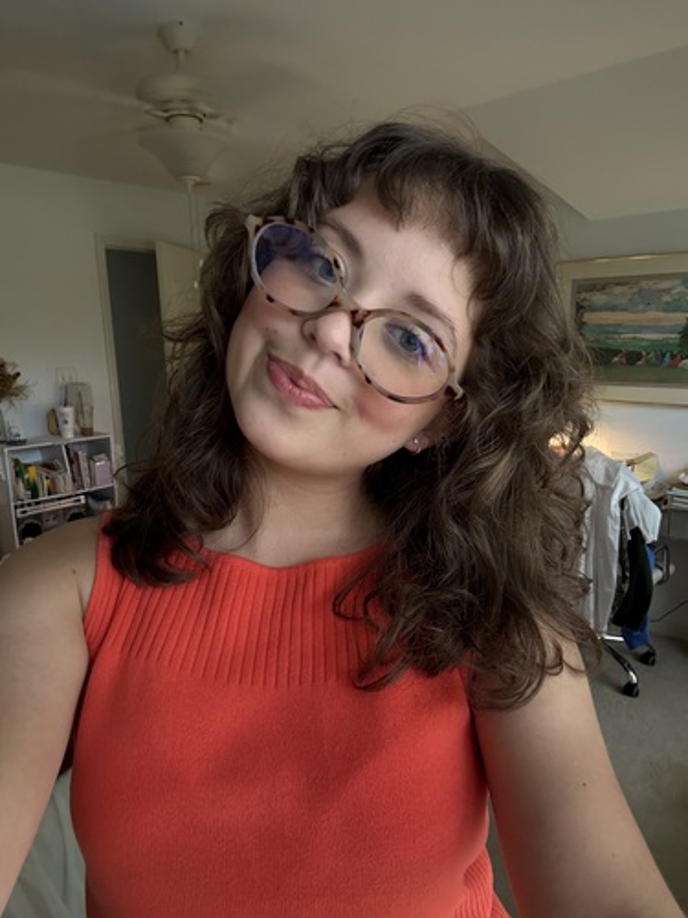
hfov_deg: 58.9
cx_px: 344
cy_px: 459
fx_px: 610
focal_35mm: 23
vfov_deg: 73.9
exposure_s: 1/60
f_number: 1.9
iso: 320
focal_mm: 2.69
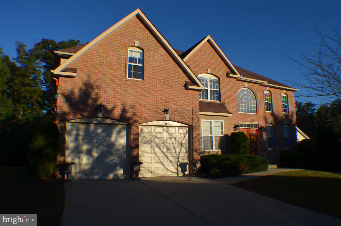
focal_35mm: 33
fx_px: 312
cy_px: 113
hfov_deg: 57.3
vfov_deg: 39.8
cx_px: 170
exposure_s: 1/320
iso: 100
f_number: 9
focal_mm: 22
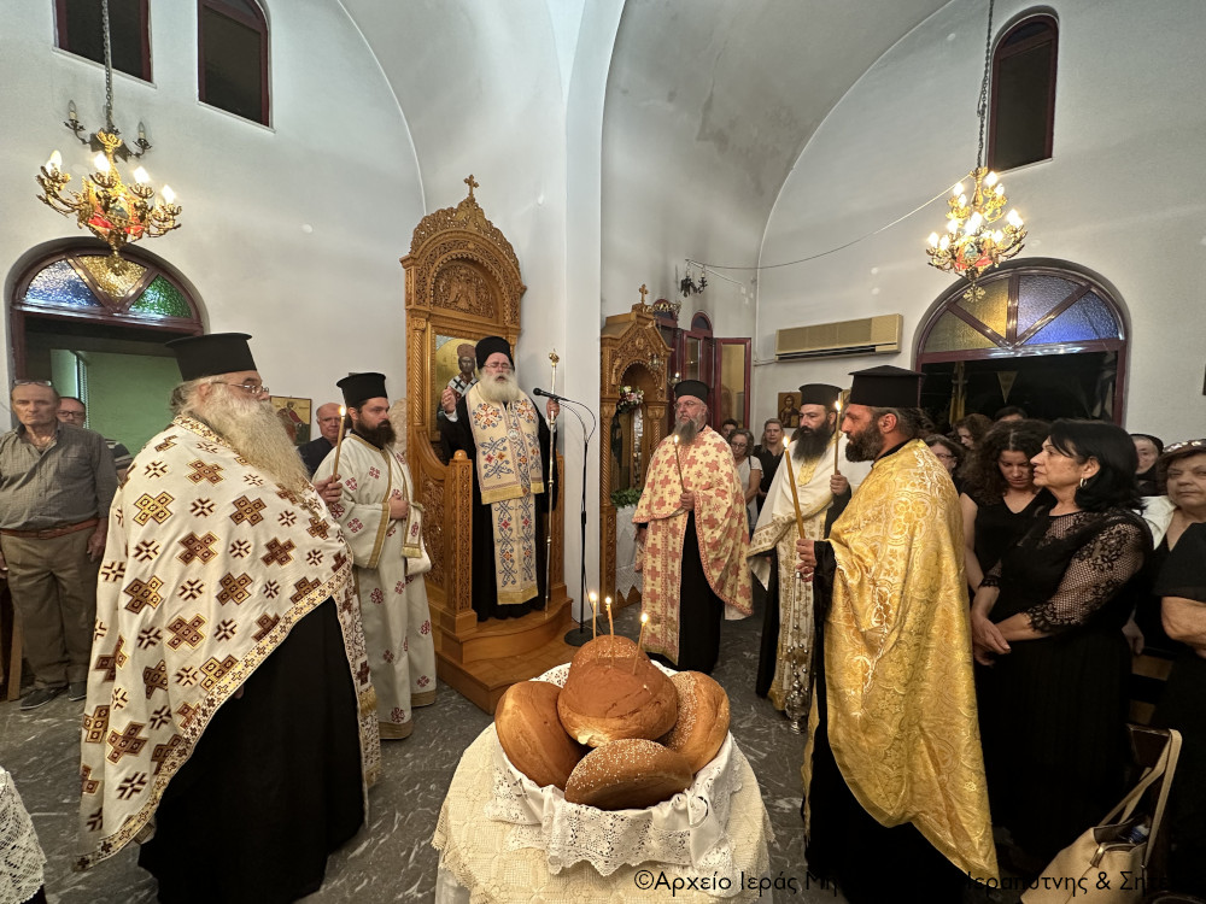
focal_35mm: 14
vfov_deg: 85.7
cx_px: 603
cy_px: 452
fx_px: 488
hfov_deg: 102.1
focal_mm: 2.22
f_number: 2.2
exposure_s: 1/50
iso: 400
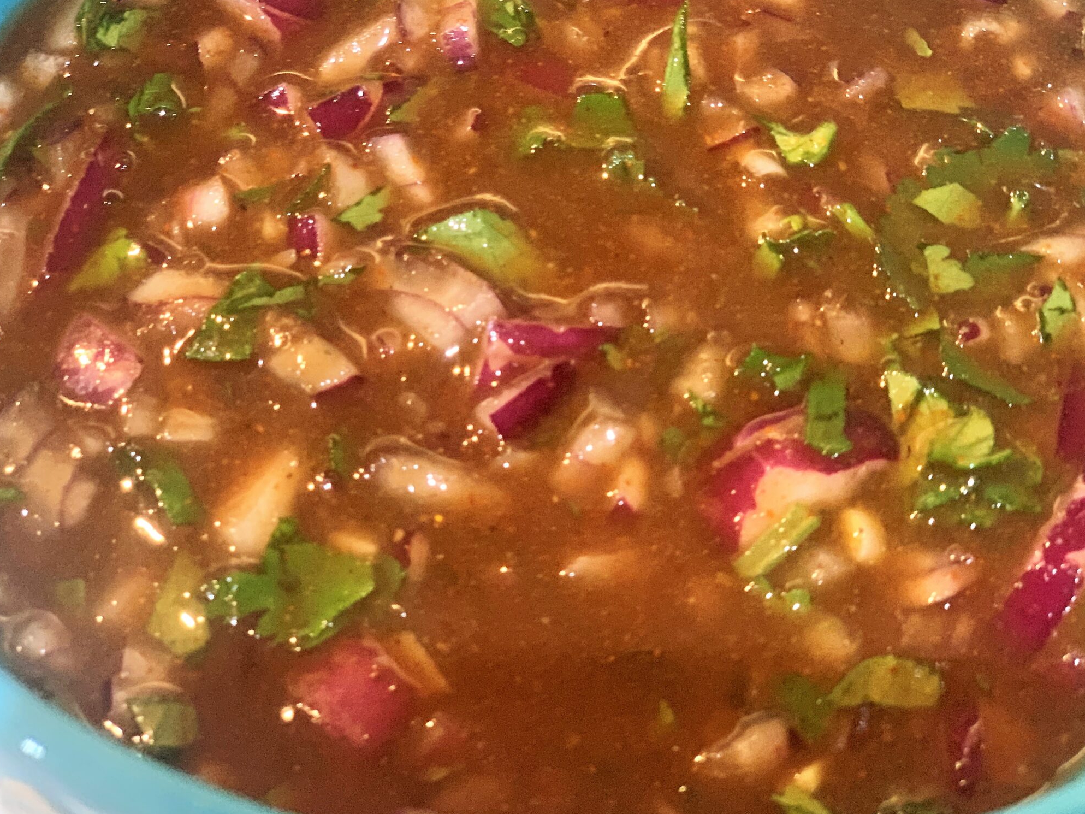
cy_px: 312
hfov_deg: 29.0
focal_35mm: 67
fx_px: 2100
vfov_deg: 21.9
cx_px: 596
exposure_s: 1/25
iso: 640
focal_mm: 6
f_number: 2.4
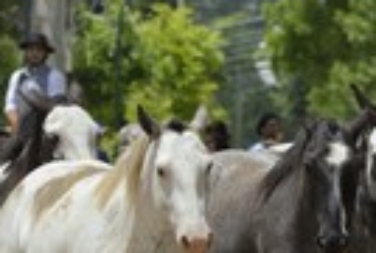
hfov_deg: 3.3
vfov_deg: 2.2
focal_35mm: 625
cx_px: 345
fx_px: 6542
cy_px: 222
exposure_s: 1/800
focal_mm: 200
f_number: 9
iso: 400
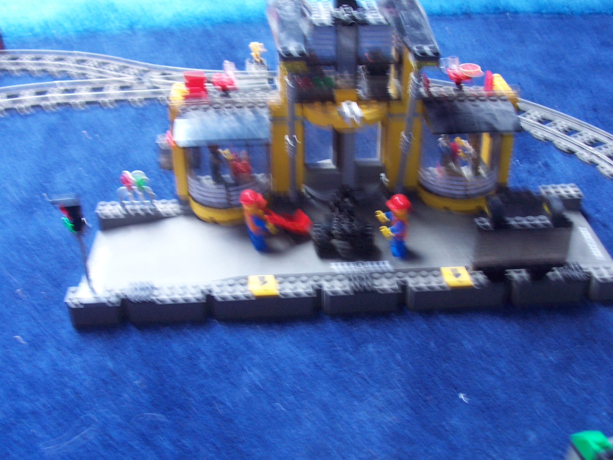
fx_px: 744
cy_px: 230
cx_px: 306
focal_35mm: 42
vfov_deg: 34.3
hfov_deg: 44.8
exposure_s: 1/8
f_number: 2.8
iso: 140
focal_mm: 7.2
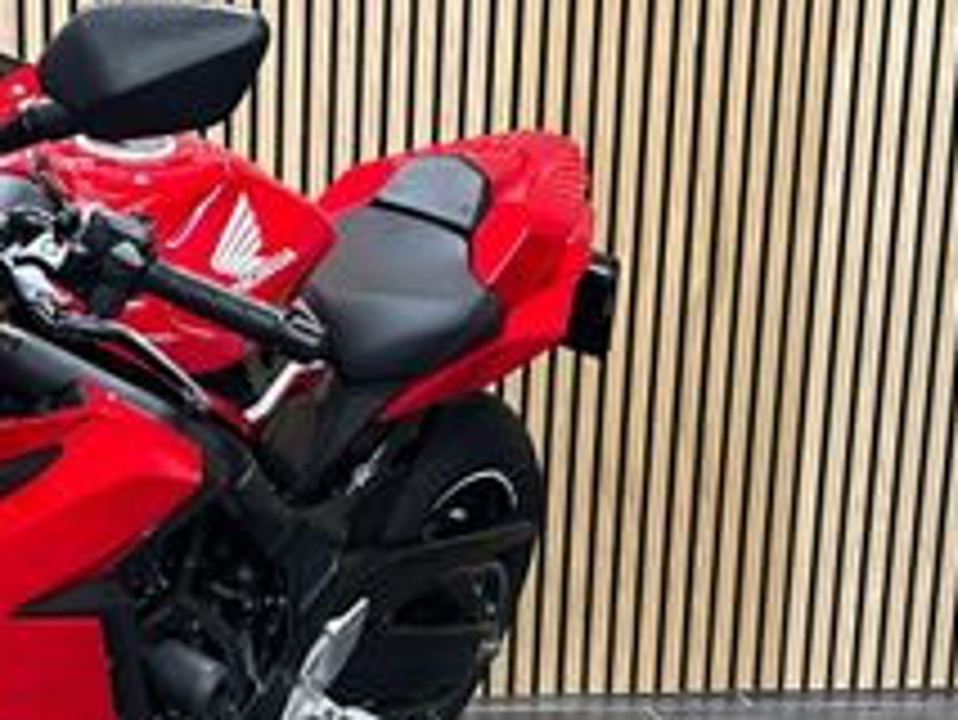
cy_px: 603
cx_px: -45
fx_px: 1994
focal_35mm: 72
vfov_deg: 20.2
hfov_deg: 25.4
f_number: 1.78
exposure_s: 1/50
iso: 200
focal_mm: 6.86
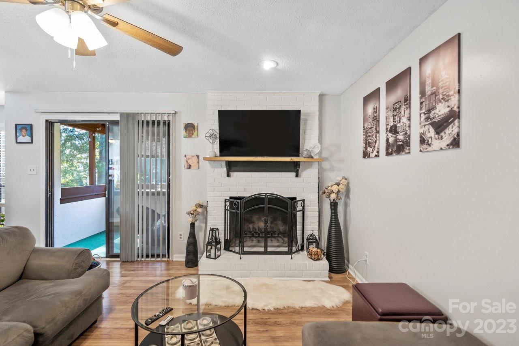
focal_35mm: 16
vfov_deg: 73.7
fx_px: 231
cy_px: 173
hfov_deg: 96.7
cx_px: 260
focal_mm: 16
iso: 1600
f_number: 4
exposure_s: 1/160
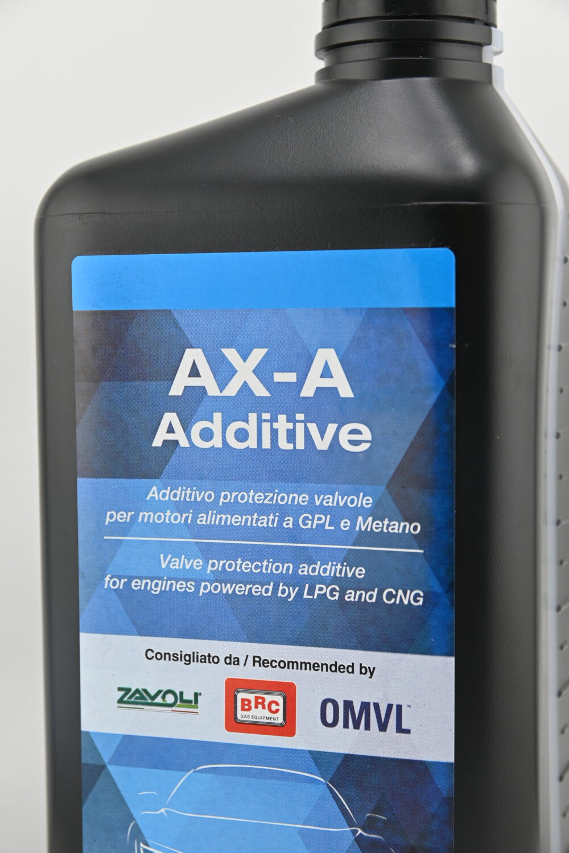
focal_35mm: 75
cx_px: 284
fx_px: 1778
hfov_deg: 18.2
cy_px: 426
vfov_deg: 27.0
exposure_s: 1/250
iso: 160
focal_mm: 50
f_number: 5.6
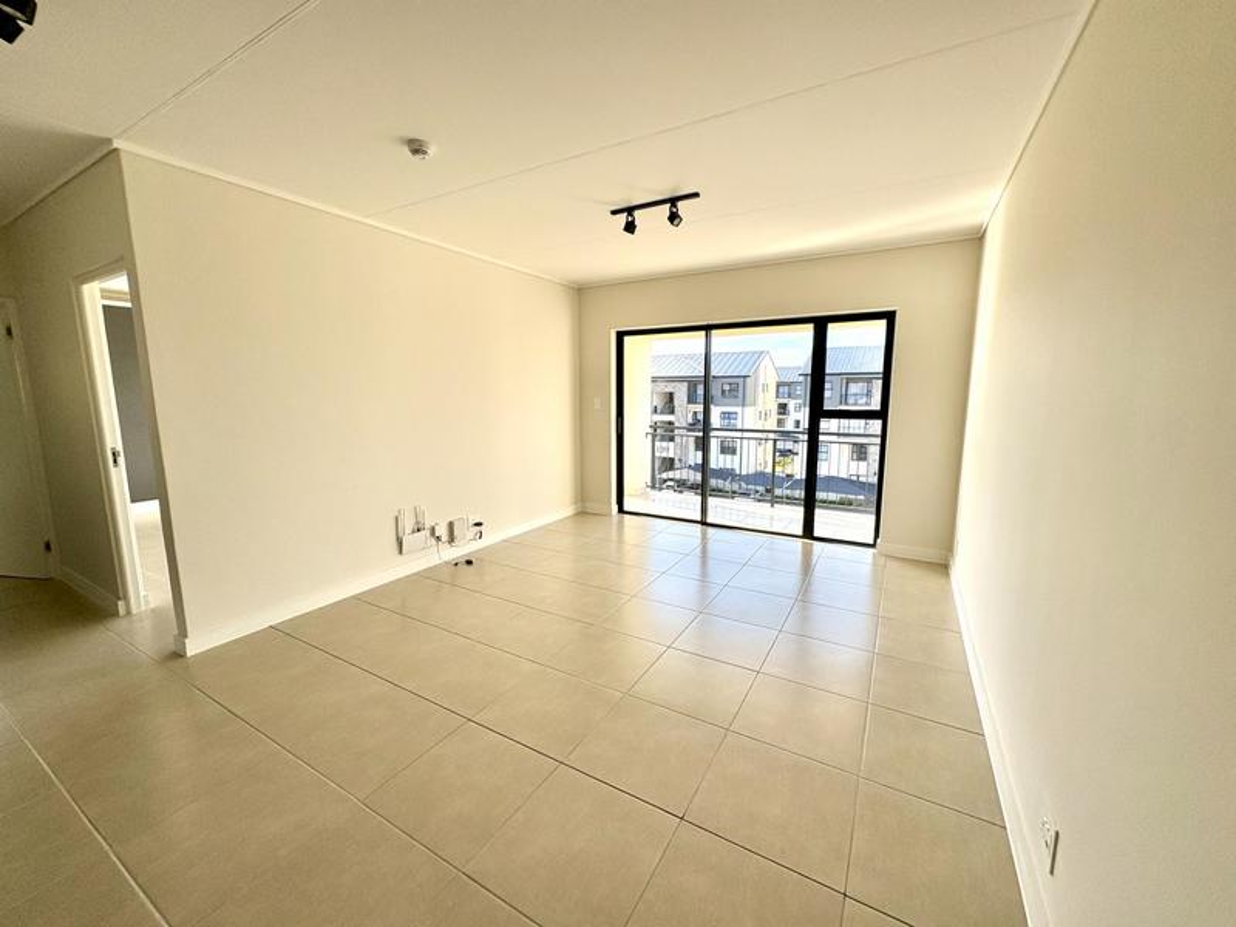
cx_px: 618
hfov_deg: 102.1
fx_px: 500
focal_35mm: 14
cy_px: 464
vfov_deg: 85.7
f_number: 2.2
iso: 50
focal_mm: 2.22
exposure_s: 1/596
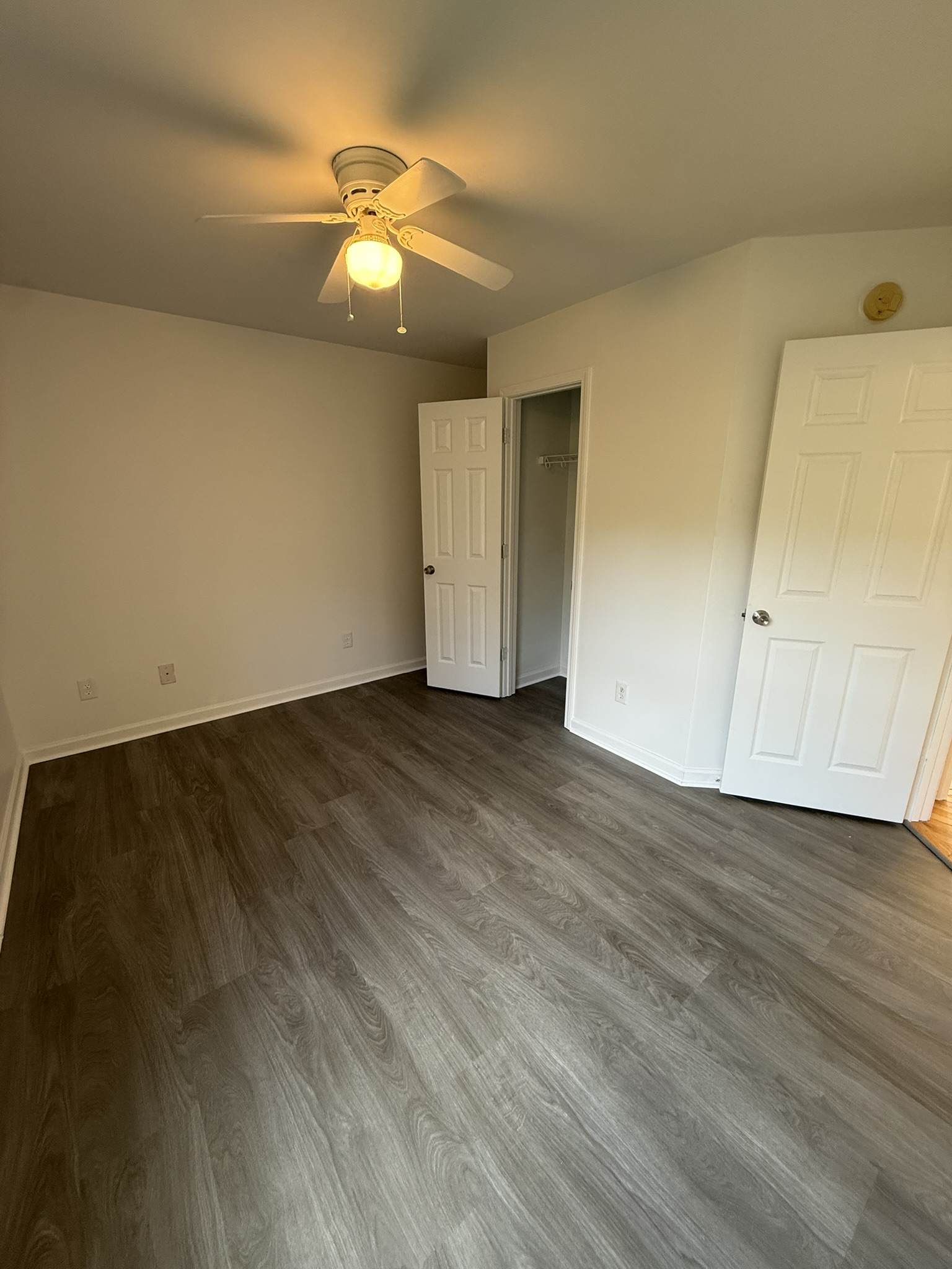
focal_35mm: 14
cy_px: 634
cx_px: 476
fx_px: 513
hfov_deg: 85.7
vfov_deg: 102.1
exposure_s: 1/60
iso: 200
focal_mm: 2.22
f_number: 2.2
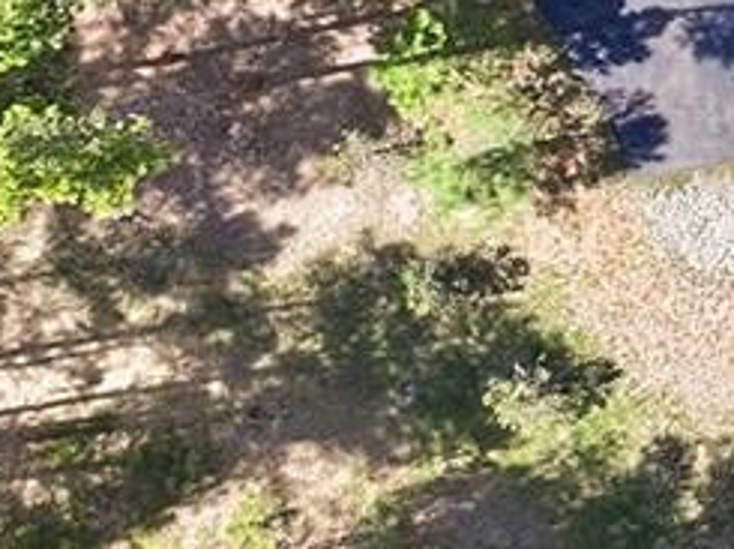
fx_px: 3324
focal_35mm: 157
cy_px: -270
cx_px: 1681
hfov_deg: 10.9
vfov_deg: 9.2
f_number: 8
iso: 100
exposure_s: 1/100
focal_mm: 12.3
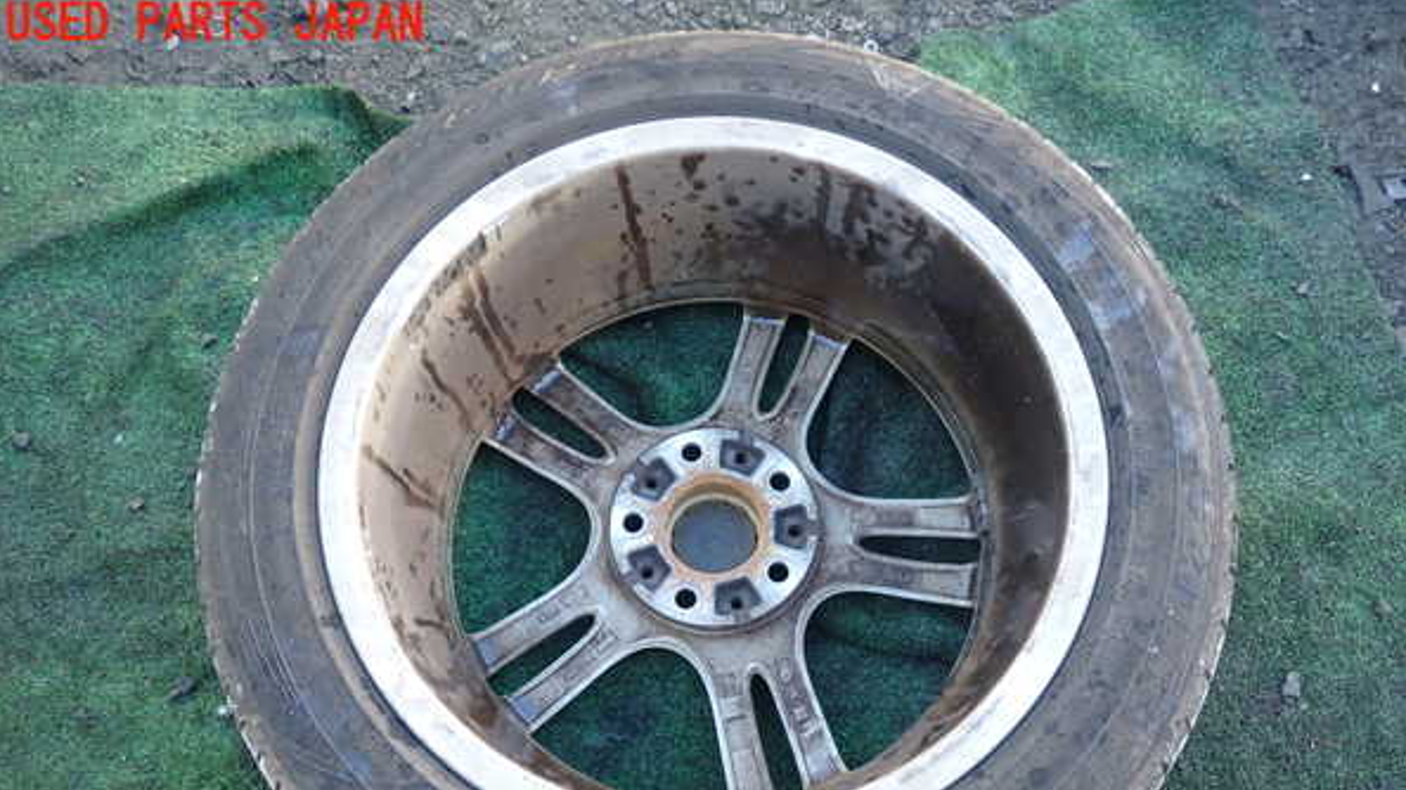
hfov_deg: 59.5
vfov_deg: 35.3
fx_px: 1230
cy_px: 527
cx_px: 703
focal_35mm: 33
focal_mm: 5.4
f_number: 2.3
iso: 125
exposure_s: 1/60
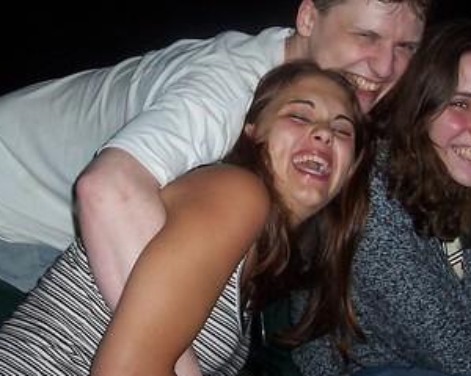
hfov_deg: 24.7
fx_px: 1073
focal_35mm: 77
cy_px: 99
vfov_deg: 19.8
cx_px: 190
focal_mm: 5.6
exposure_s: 1/60
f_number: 2.8
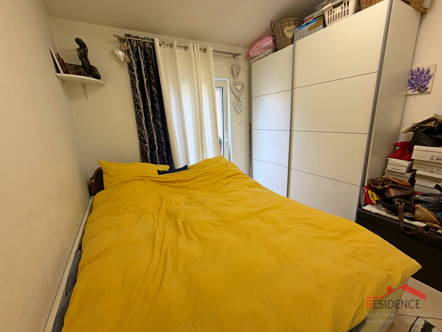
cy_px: 166
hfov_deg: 102.1
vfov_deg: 85.7
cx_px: 221
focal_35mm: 14
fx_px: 179
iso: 125
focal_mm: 2.22
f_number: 2.2
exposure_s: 1/100
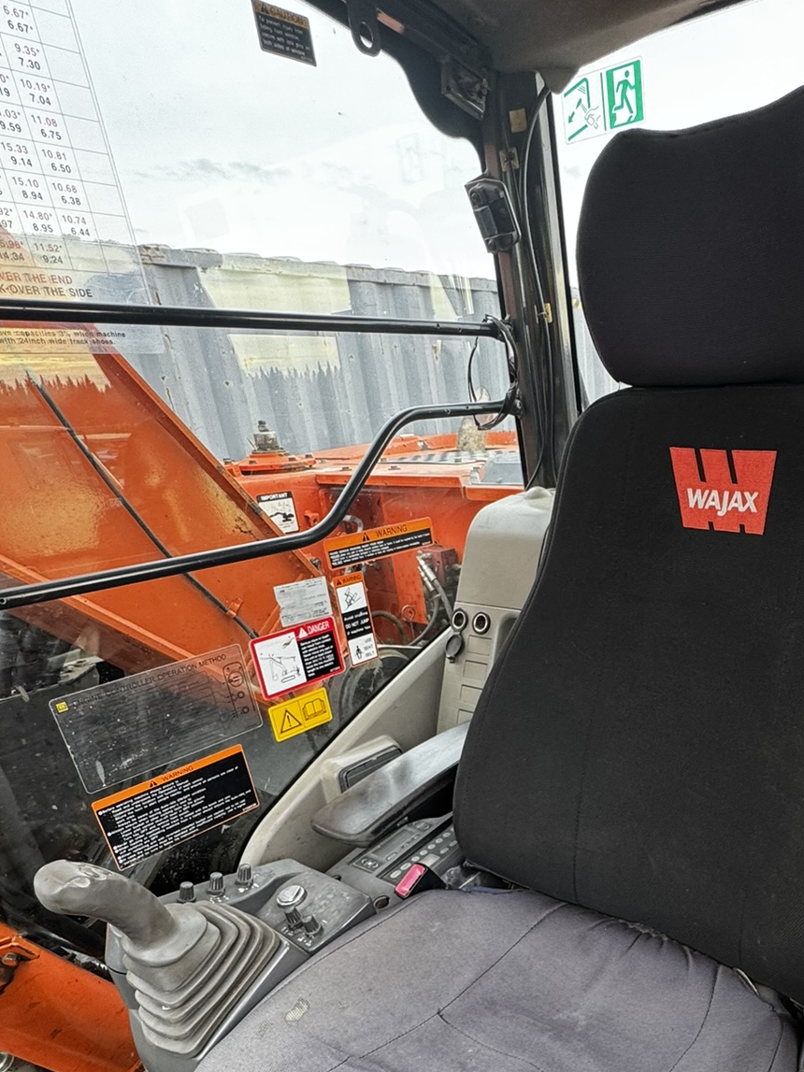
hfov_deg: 52.3
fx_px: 774
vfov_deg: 65.7
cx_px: 610
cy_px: 787
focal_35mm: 25
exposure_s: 1/99
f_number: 2.2
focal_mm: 2.22
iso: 100
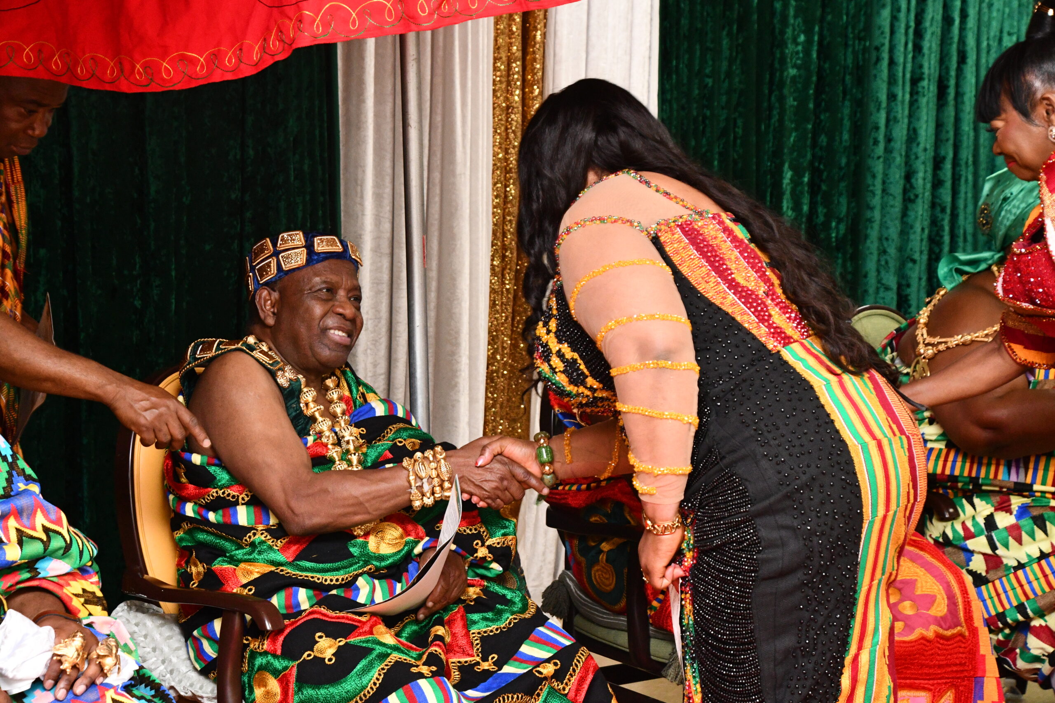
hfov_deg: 19.5
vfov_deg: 13.0
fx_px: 3077
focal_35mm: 105
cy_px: 352
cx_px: 528
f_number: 10
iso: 3200
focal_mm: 70
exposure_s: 1/60
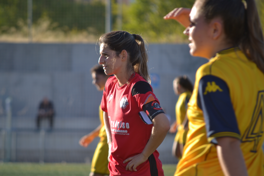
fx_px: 2090
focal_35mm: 285
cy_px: 88
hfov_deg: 7.2
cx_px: 132
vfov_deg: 4.8
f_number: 5.6
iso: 100
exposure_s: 1/200
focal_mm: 190
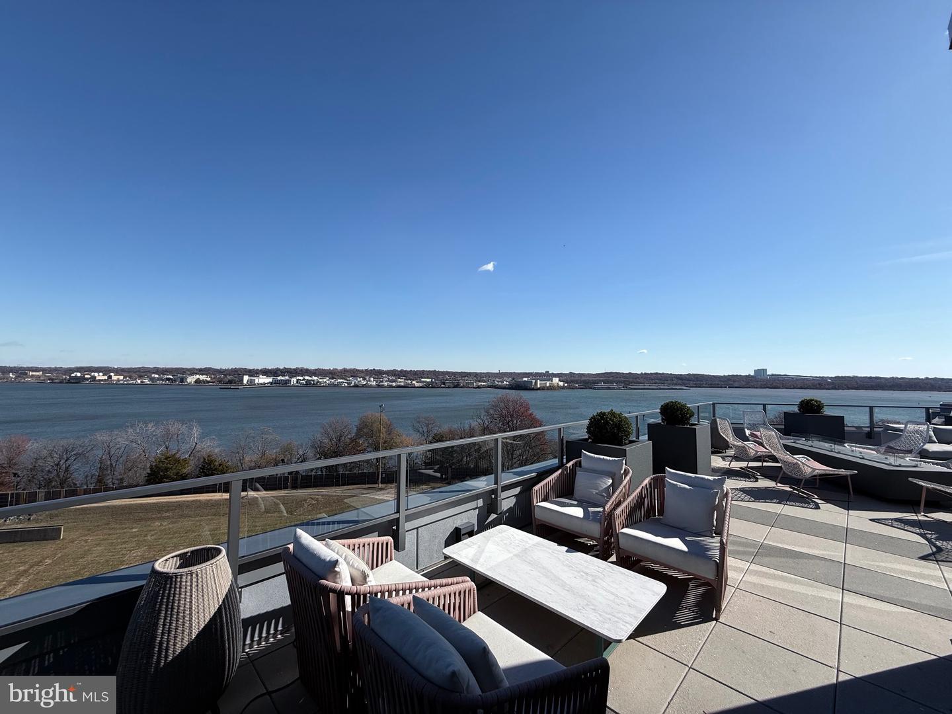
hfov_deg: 102.1
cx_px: 476
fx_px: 385
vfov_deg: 85.7
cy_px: 357
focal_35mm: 14
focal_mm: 2.22
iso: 50
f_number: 2.2
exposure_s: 1/2717
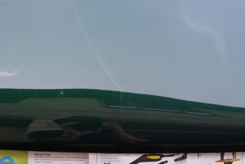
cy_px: 82
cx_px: 122
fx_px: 409
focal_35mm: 60
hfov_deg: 33.4
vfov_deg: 22.7
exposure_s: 1/60
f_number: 5.6
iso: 160
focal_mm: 40
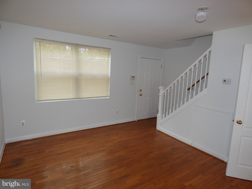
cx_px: 126
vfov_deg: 66.0
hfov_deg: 81.7
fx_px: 146
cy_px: 94
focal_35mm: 20
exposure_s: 1/60
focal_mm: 3.58
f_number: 2.8
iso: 200
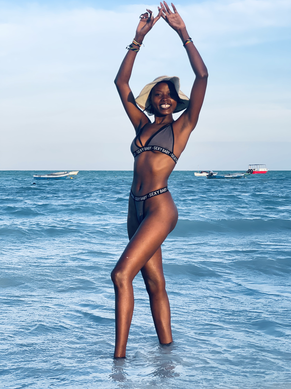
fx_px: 729
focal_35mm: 65
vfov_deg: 29.8
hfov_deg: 22.6
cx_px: 148
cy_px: 195
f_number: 2.2
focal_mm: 7.5
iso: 32
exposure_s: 1/424
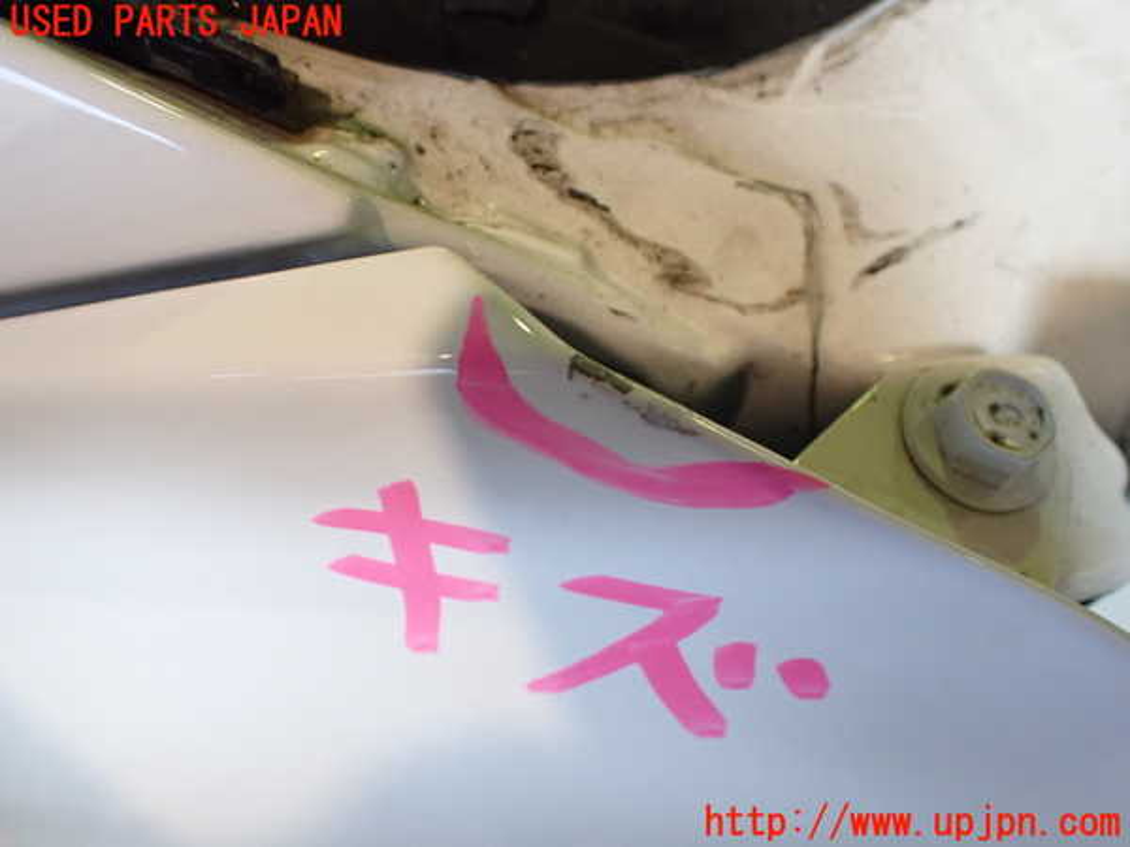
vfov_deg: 46.8
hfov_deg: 60.0
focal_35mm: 30
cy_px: 424
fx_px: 979
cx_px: 565
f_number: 2.3
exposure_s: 1/125
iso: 400
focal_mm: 5.4
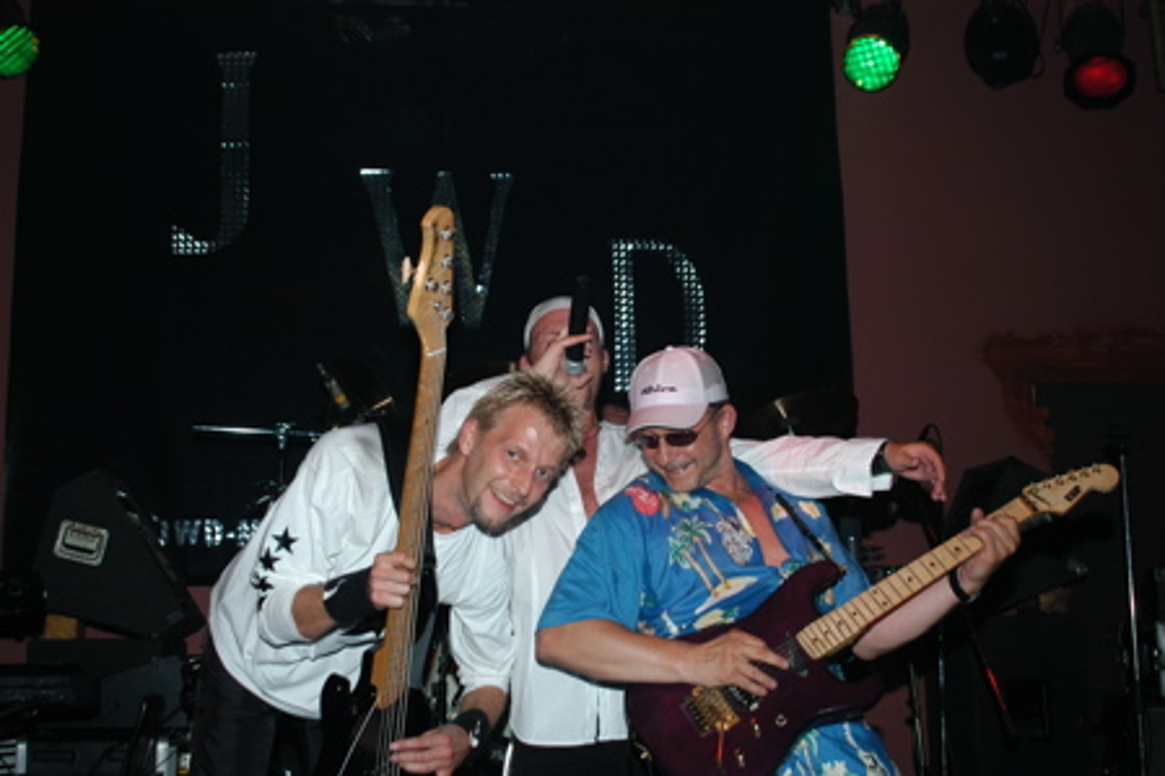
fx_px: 1359
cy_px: 388
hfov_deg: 46.4
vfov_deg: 31.9
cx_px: 582
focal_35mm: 42
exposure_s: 1/60
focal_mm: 28
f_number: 5.6
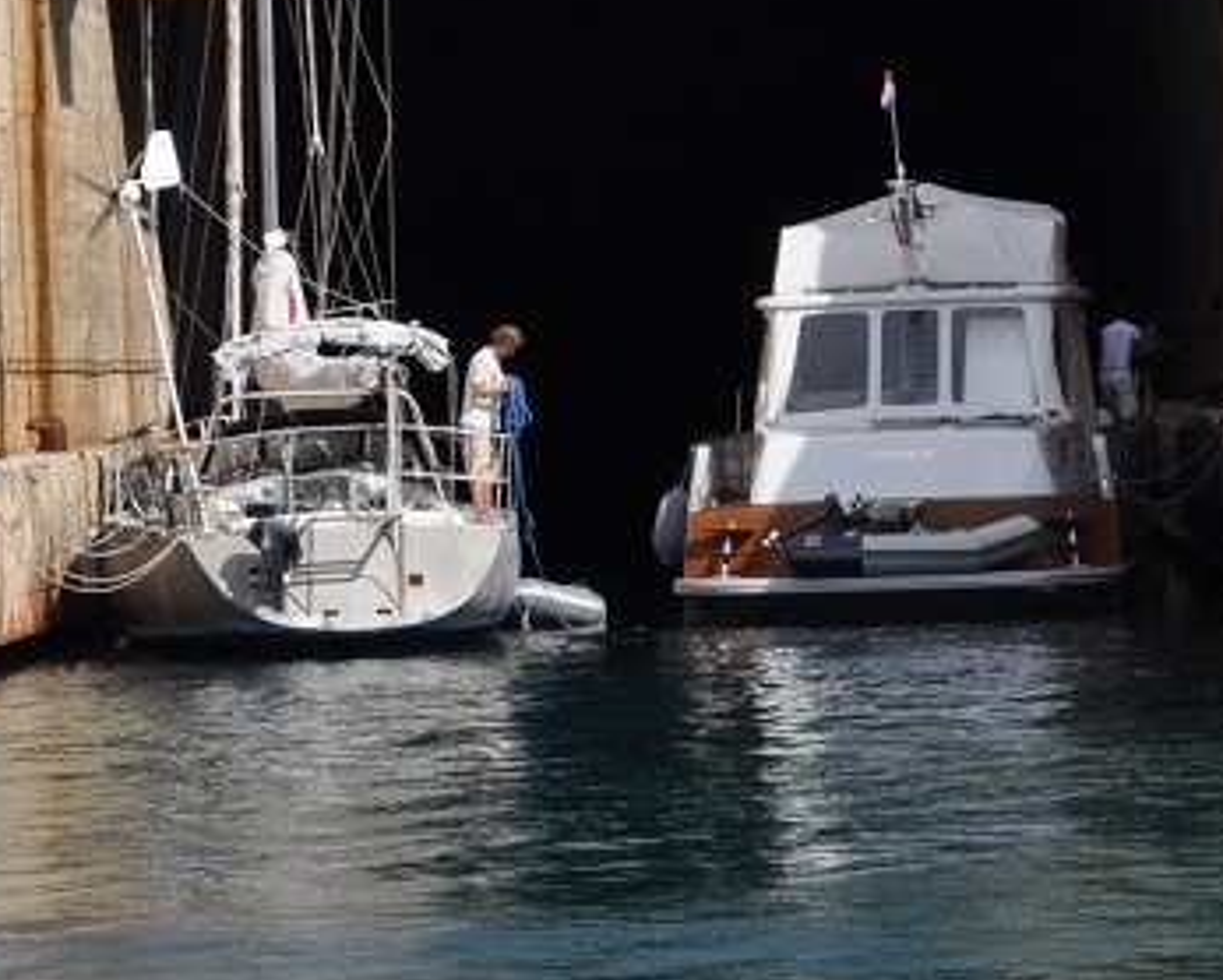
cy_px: 153
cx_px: 696
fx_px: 8053
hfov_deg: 8.7
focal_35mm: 222
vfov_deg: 7.0
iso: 500
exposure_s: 1/640
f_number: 14
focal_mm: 55
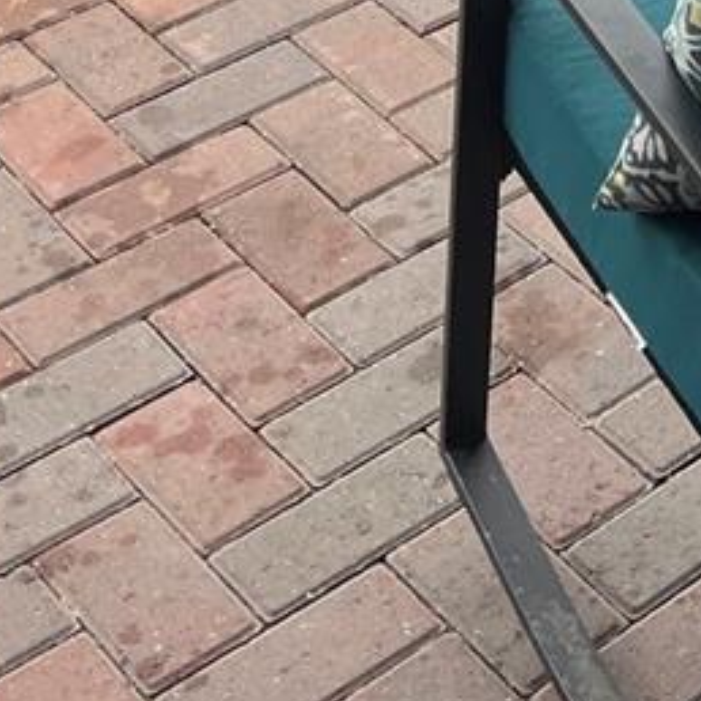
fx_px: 2451
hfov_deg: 14.8
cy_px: -783
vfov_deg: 13.5
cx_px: 1141
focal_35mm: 107
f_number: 1.6
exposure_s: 1/550
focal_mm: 5.1
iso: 50
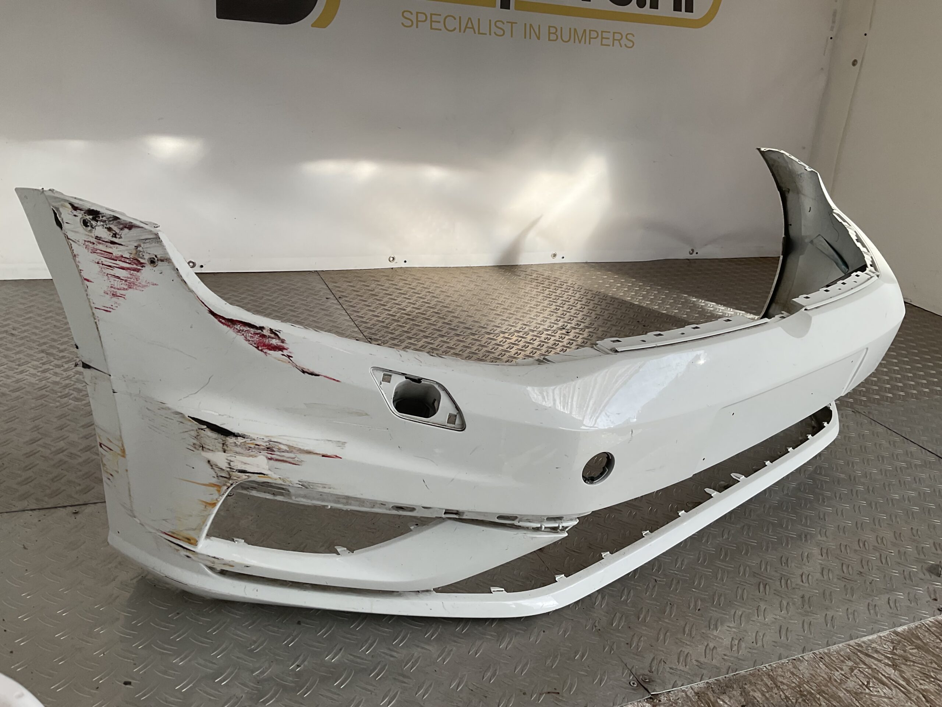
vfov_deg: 48.2
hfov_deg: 61.7
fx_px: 789
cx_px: 471
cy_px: 354
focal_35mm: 29
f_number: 1.8
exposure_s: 1/495
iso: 16
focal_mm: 3
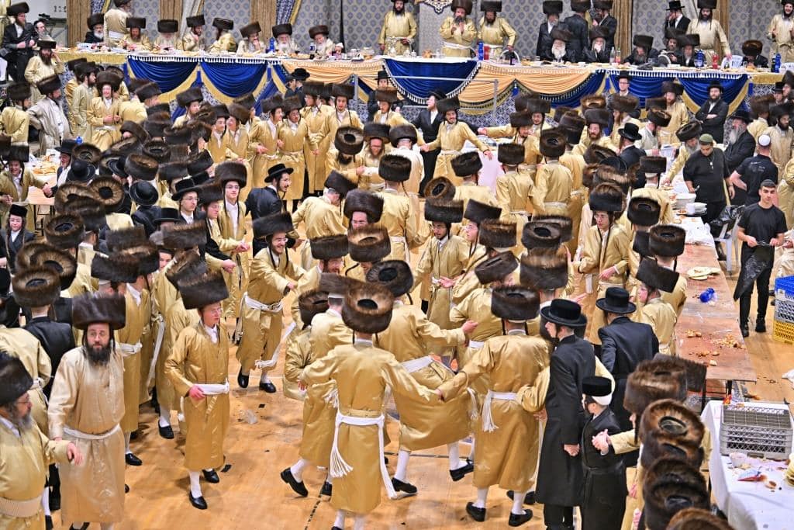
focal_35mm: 70
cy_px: 265
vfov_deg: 19.5
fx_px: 1544
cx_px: 397
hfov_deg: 28.8
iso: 800
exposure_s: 1/250
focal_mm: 70
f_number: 2.8
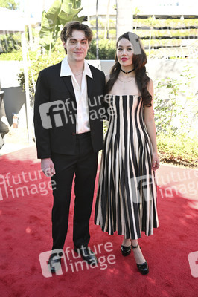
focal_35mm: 35
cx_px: 99
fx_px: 289
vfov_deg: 54.5
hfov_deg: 37.8
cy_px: 148
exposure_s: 1/320
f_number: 5.6
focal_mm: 35
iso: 500
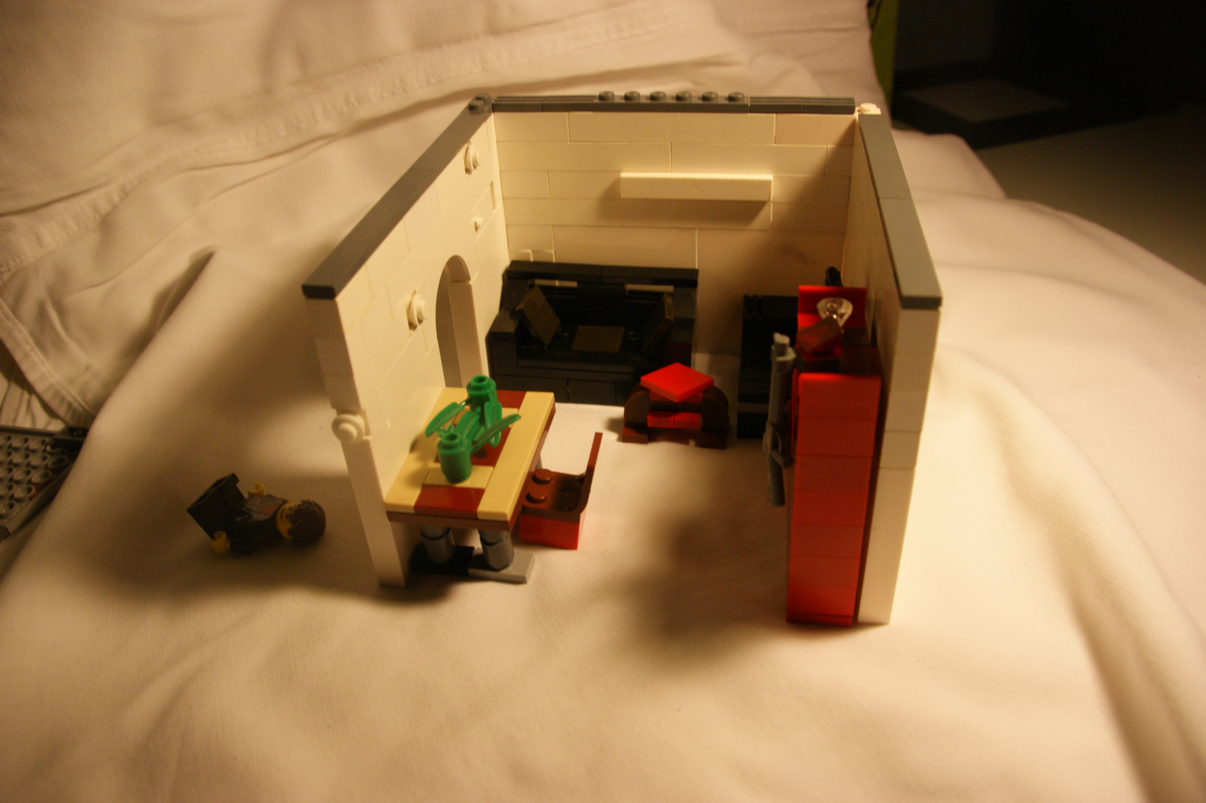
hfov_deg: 67.4
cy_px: 402
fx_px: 904
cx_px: 603
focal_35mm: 27
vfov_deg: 47.9
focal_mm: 18
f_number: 6.3
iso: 400
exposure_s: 1/40
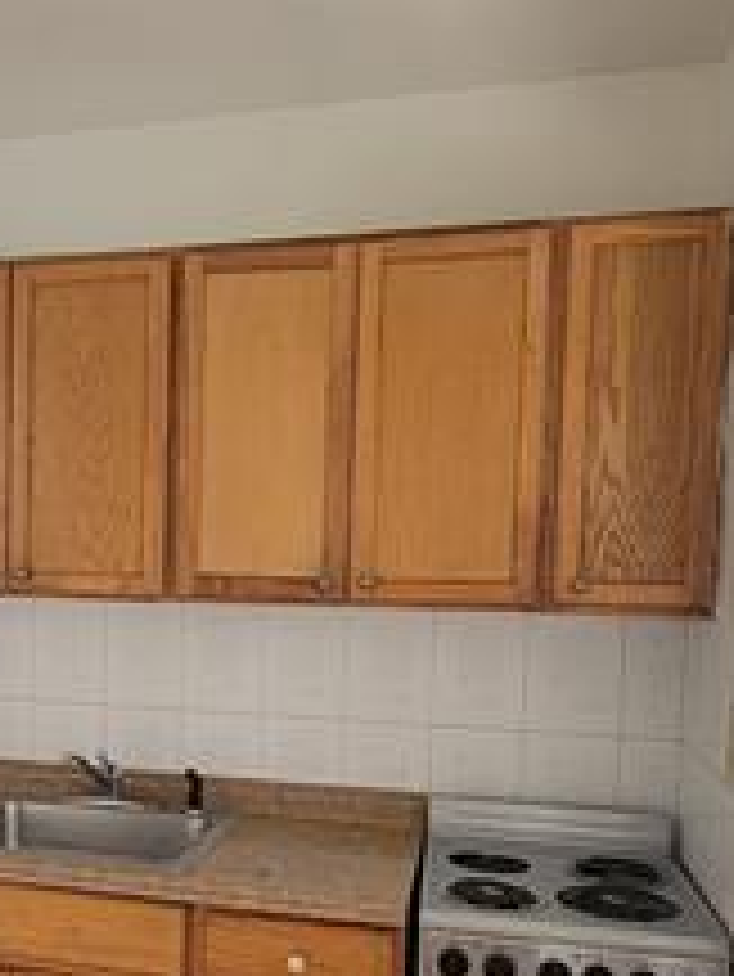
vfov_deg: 50.7
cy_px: 621
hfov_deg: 38.2
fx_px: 1017
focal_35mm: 36
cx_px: 149
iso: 80
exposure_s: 1/60
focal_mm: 2.2
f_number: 2.2
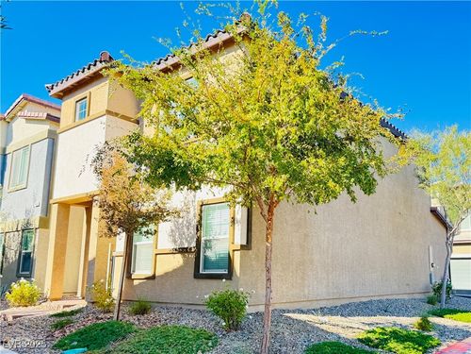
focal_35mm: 24
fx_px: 327
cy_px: 177
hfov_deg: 71.6
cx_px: 236
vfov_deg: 56.8
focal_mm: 6.76
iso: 80
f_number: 1.78
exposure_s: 1/417
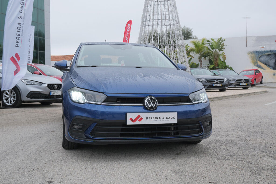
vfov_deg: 32.6
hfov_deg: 47.4
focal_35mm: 41
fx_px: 314
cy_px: 92
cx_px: 138
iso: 500
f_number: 8
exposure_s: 1/160
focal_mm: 27.1
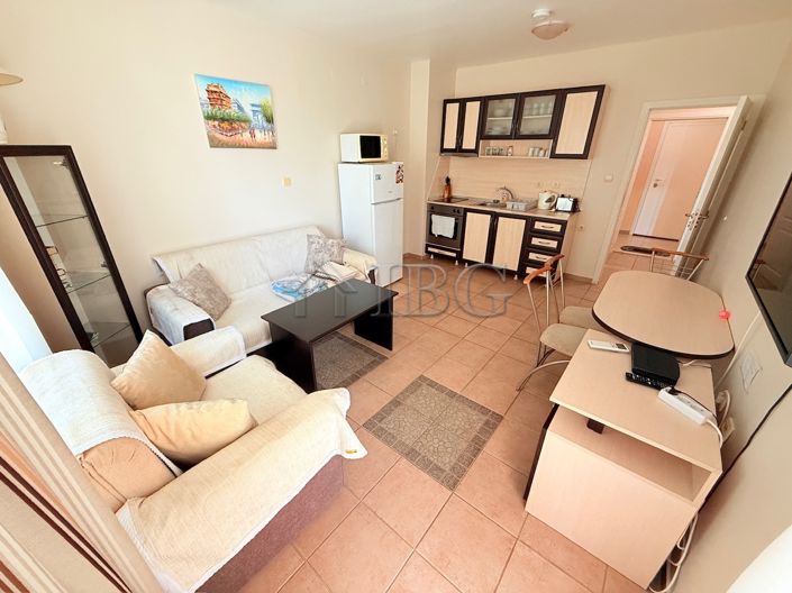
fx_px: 320
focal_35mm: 14
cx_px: 396
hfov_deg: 102.1
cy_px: 296
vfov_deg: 85.6
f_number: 2.2
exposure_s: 1/64
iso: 320
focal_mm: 2.22
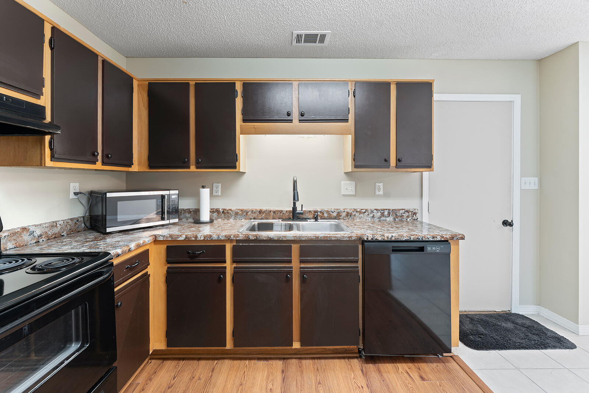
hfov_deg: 104.2
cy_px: 196
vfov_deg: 81.2
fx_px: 229
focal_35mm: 14
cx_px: 294
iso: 320
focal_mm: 14
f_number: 7.1
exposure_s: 1
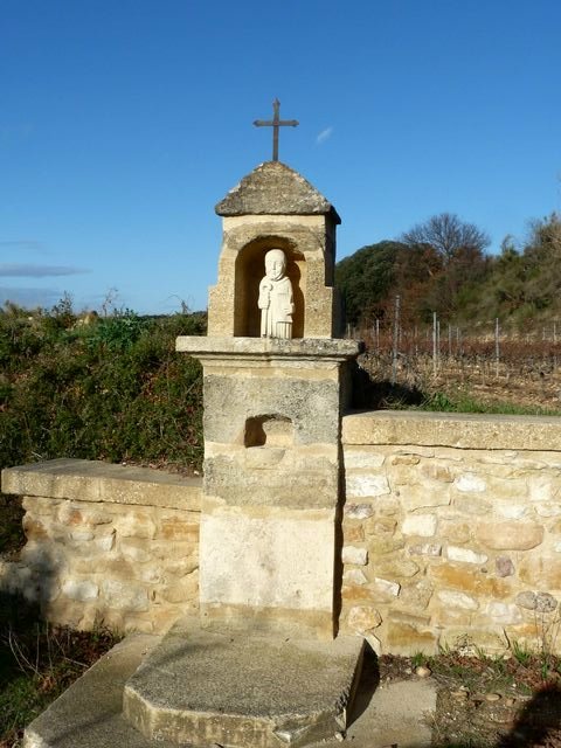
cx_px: 280
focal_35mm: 39
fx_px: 843
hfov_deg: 36.8
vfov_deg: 47.9
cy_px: 374
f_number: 5
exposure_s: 1/640
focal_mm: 4.8
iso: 100
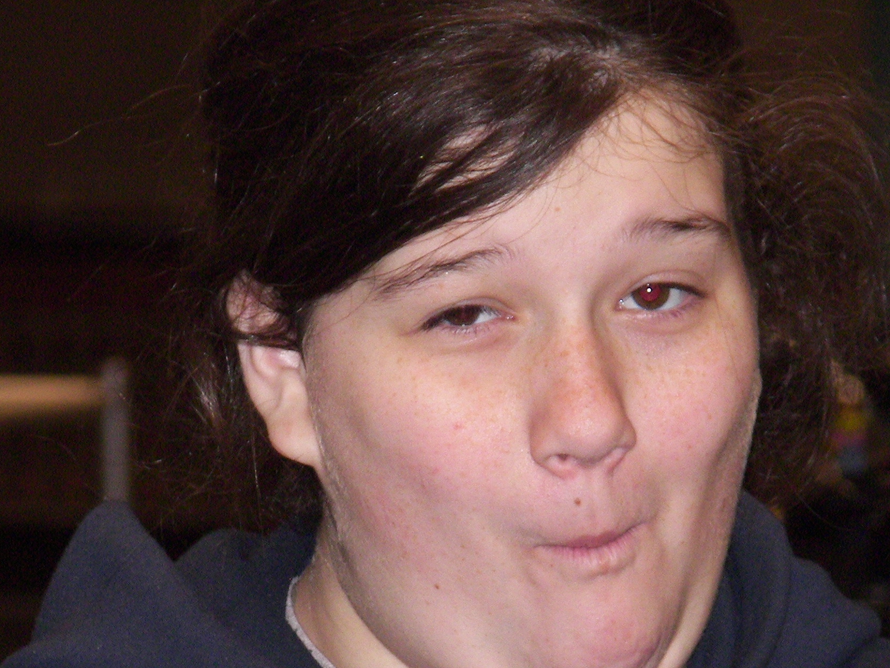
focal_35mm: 446
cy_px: 599
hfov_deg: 4.4
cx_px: 506
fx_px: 11467
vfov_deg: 3.3
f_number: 3.6
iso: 125
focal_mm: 40
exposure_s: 1/60
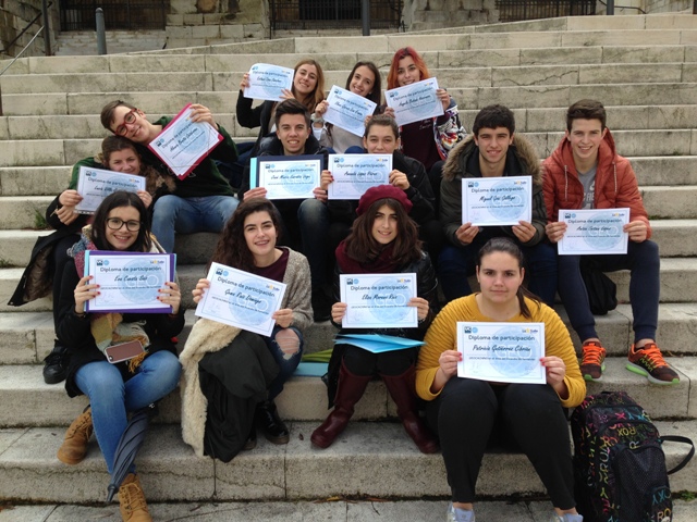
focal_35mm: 33
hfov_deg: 55.4
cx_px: 348
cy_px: 261
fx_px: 664
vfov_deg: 42.9
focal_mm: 4.12
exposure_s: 1/704
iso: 50
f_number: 2.4
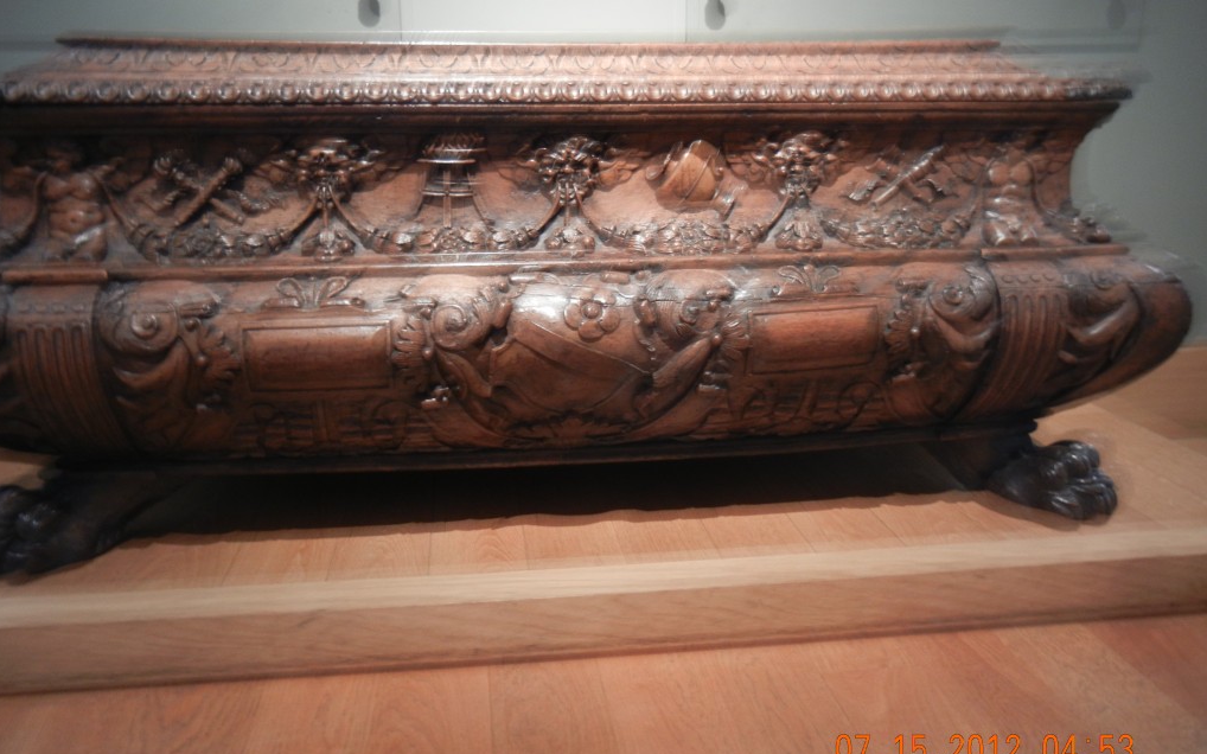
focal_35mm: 32
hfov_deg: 59.7
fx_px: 1053
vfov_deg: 39.4
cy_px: 389
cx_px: 601
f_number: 3.5
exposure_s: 1/1.9
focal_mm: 5.4
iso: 200
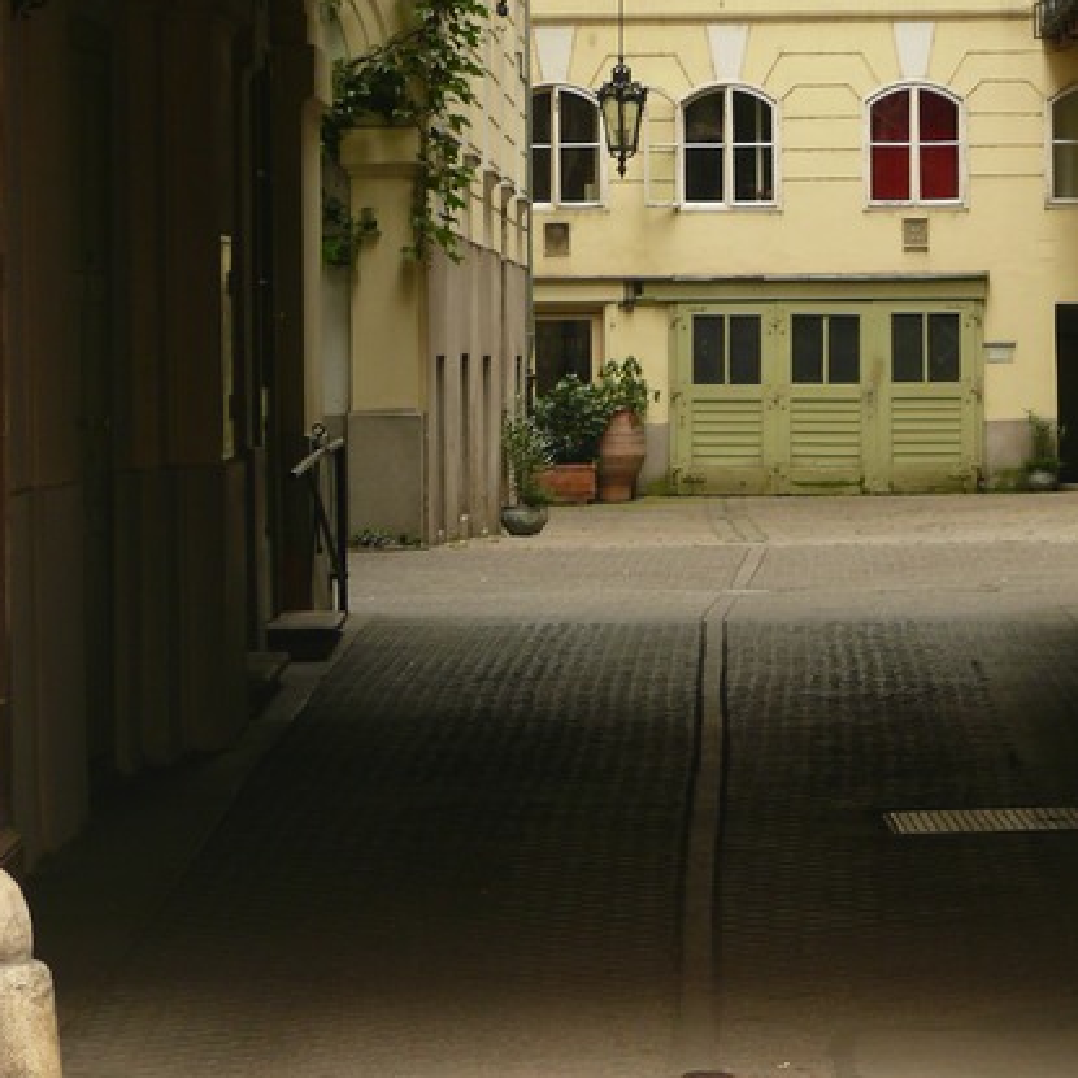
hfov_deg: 11.1
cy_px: 247
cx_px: 709
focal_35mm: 158
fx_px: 5567
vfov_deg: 11.0
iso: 100
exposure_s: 1/30
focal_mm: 21
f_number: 3.2
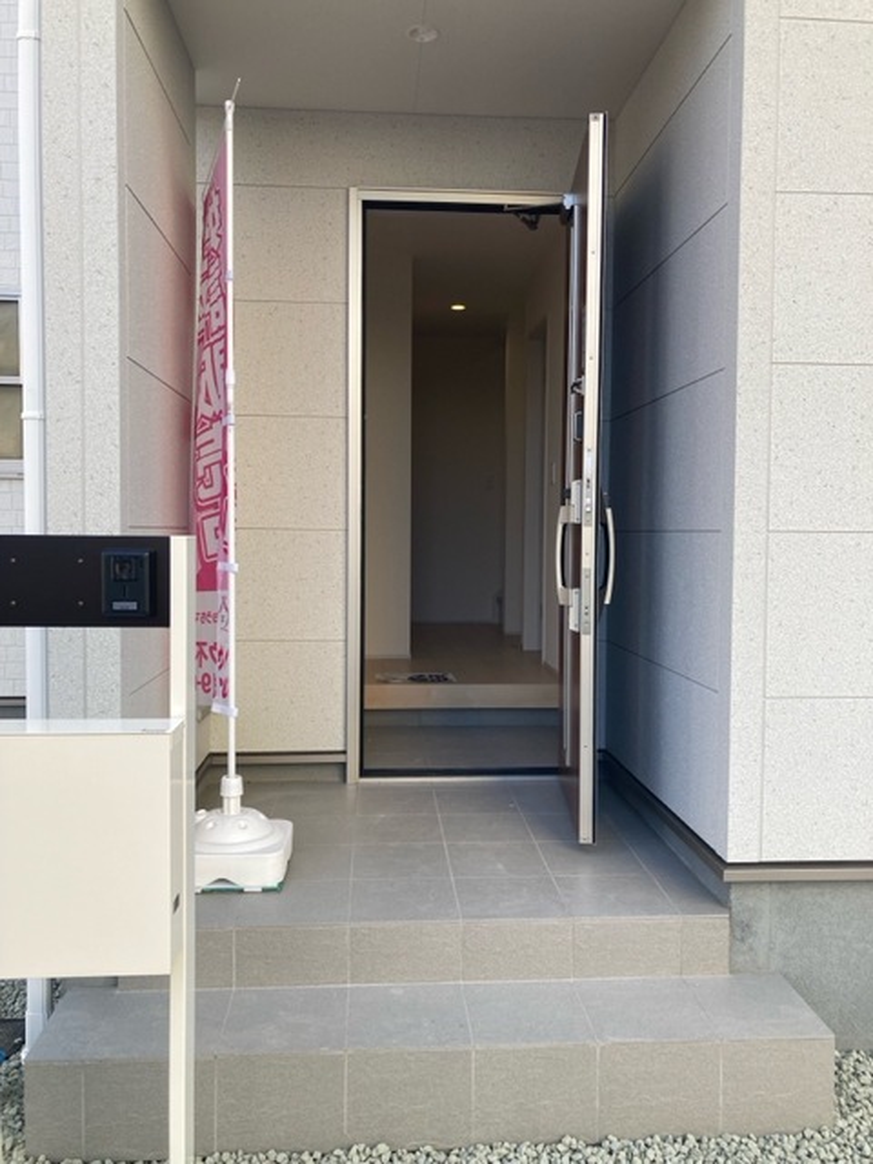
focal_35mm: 28
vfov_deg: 63.4
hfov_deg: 49.7
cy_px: 582
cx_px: 436
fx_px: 942
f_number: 1.8
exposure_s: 1/302
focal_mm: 3.99
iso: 20
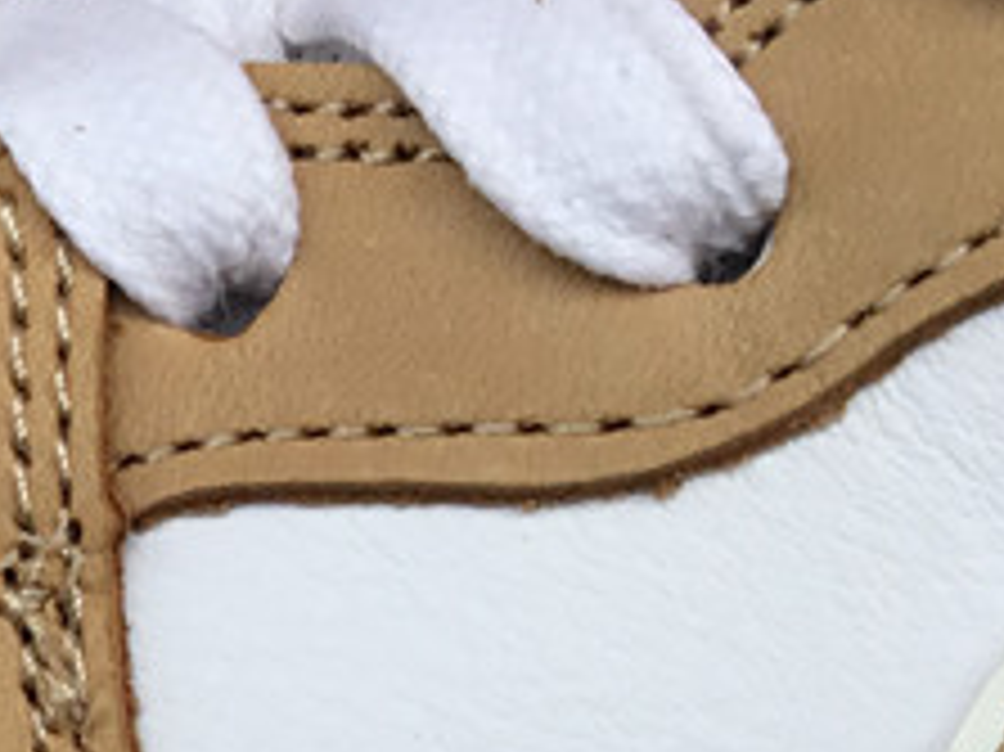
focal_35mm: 125
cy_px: 885
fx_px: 3624
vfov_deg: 11.6
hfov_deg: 14.6
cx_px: -549
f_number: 2.4
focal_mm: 3.3
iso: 25
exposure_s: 1/895
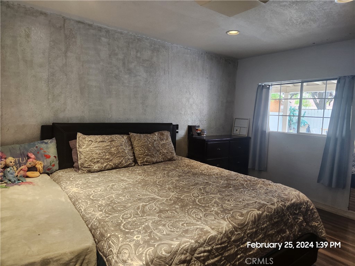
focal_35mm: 23
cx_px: 178
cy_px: 133
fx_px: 236
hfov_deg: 73.9
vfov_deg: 58.9
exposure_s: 1/120
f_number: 1.8
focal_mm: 5.4
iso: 160
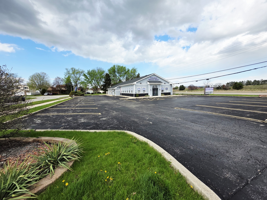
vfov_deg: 89.9
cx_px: 134
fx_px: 100
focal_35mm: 13
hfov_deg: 106.2
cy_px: 100
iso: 40
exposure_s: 1/1429
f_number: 1.9
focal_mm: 2.2
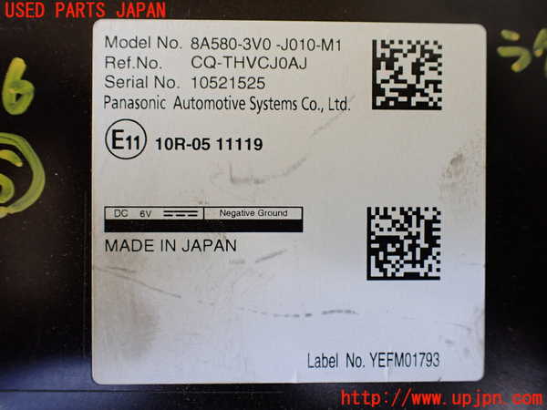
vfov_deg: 46.8
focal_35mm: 30
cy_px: 205
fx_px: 474
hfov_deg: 60.0
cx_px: 274
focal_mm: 5.4
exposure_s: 1/125
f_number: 2.3
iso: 320
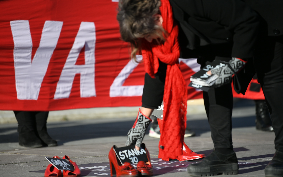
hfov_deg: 10.2
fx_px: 1581
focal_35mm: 205
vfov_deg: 6.4
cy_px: 89
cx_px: 142
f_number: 2.8
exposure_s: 1/8000
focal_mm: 200
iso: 500
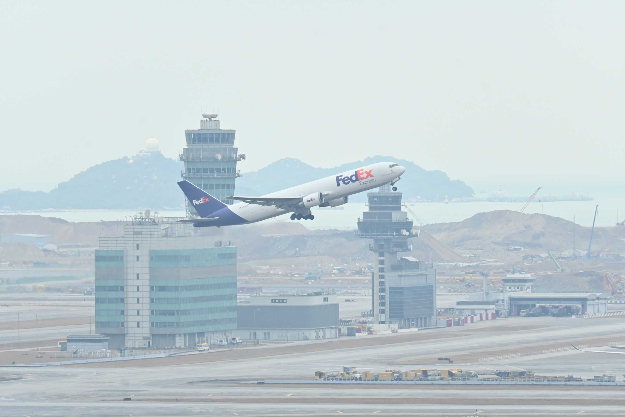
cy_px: 208
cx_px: 312
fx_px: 6510
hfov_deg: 5.5
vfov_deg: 3.7
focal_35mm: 375
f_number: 6.3
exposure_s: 1/1600
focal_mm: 250
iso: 800
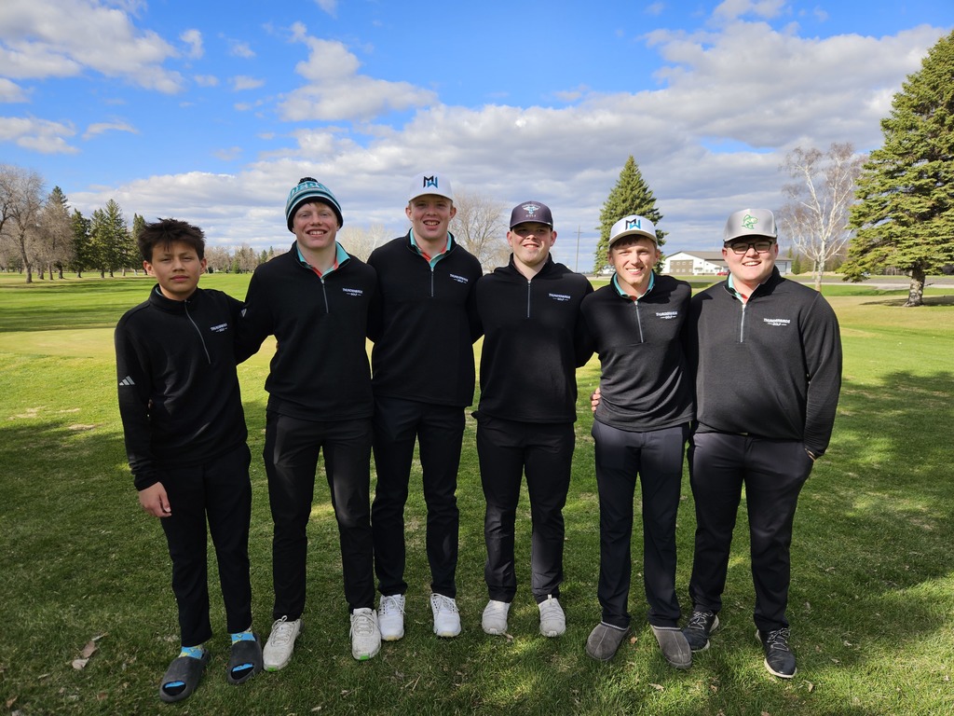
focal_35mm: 23
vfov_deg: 58.9
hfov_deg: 73.9
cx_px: 477
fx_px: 634
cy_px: 358
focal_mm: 5.4
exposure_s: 1/1142
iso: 25
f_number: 1.8
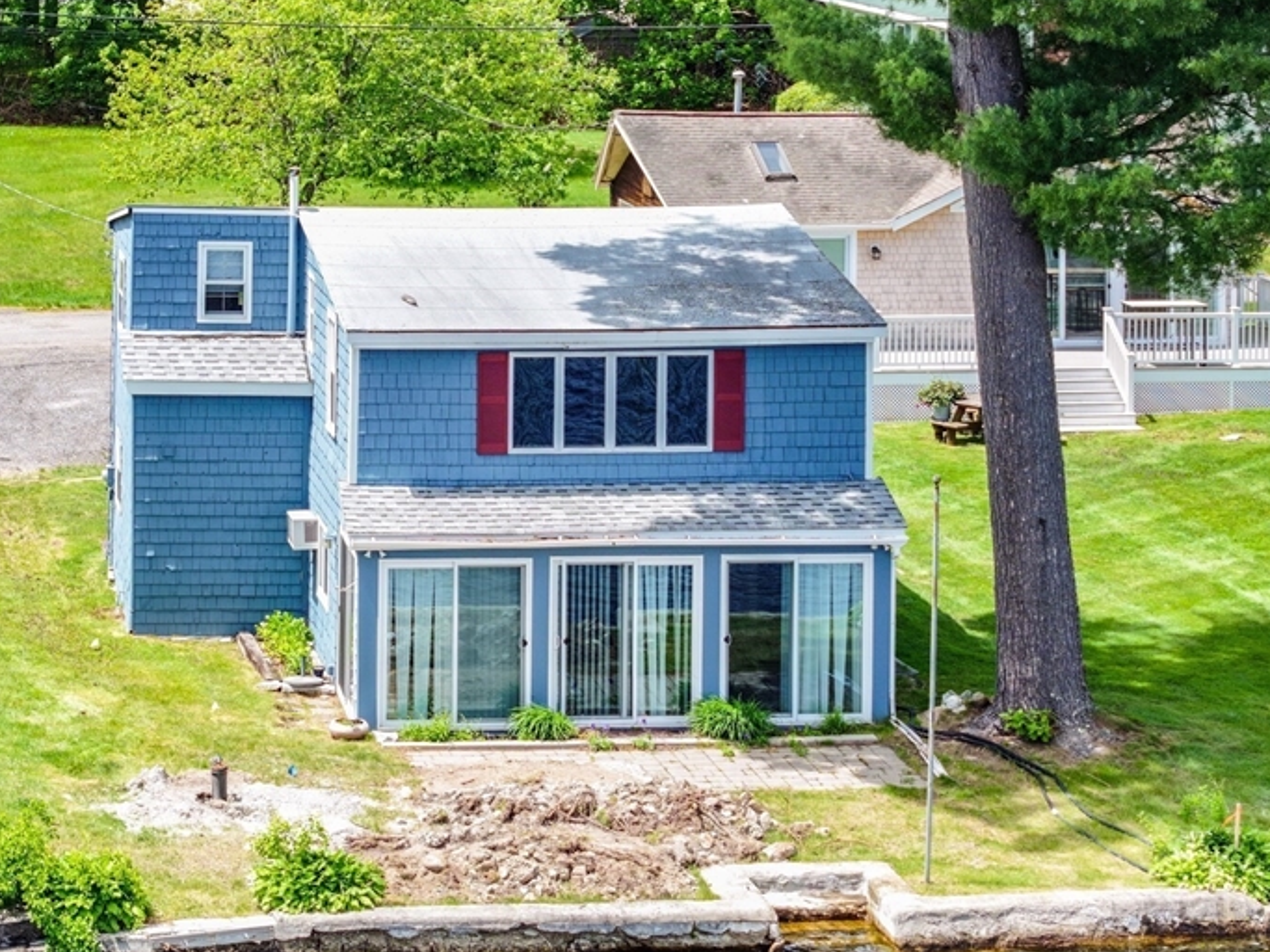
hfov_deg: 18.7
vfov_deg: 14.1
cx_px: 599
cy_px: 467
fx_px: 3852
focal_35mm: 105
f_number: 2.8
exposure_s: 1/500
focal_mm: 19.35
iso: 130
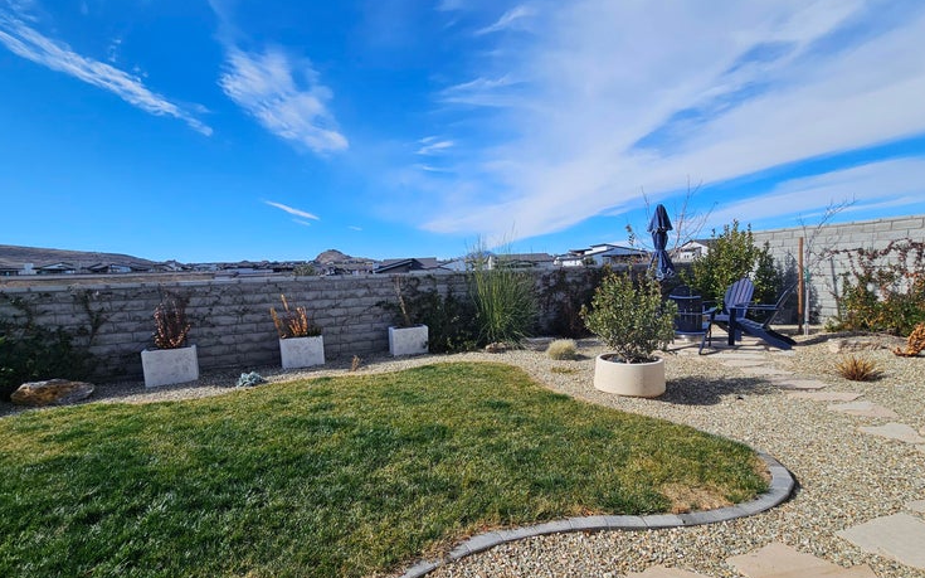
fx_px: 403
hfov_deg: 97.8
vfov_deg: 70.8
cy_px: 334
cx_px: 446
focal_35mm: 16
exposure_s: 1/2866
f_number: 2.2
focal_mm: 2.2
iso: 50
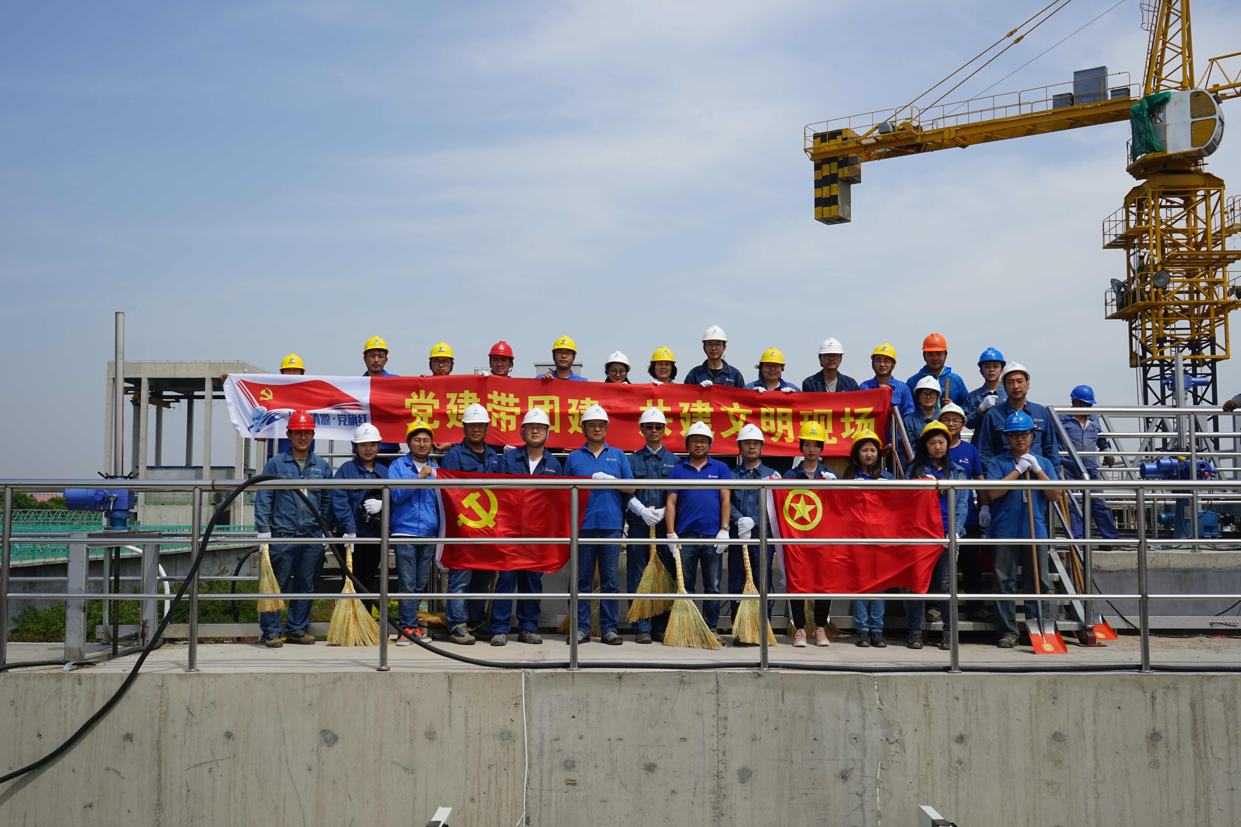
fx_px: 1241
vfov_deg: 36.9
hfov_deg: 53.1
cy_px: 414
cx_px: 620
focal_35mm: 36
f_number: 11
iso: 100
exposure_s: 1/160
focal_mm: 36
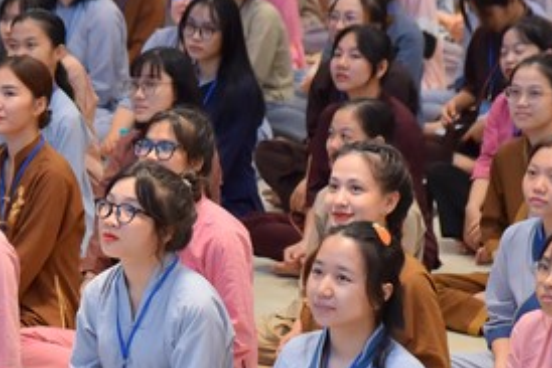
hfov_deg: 10.0
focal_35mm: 204
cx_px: 75
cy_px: 242
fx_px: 3130
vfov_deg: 6.7
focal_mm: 86
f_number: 5.6
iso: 1000
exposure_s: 1/125
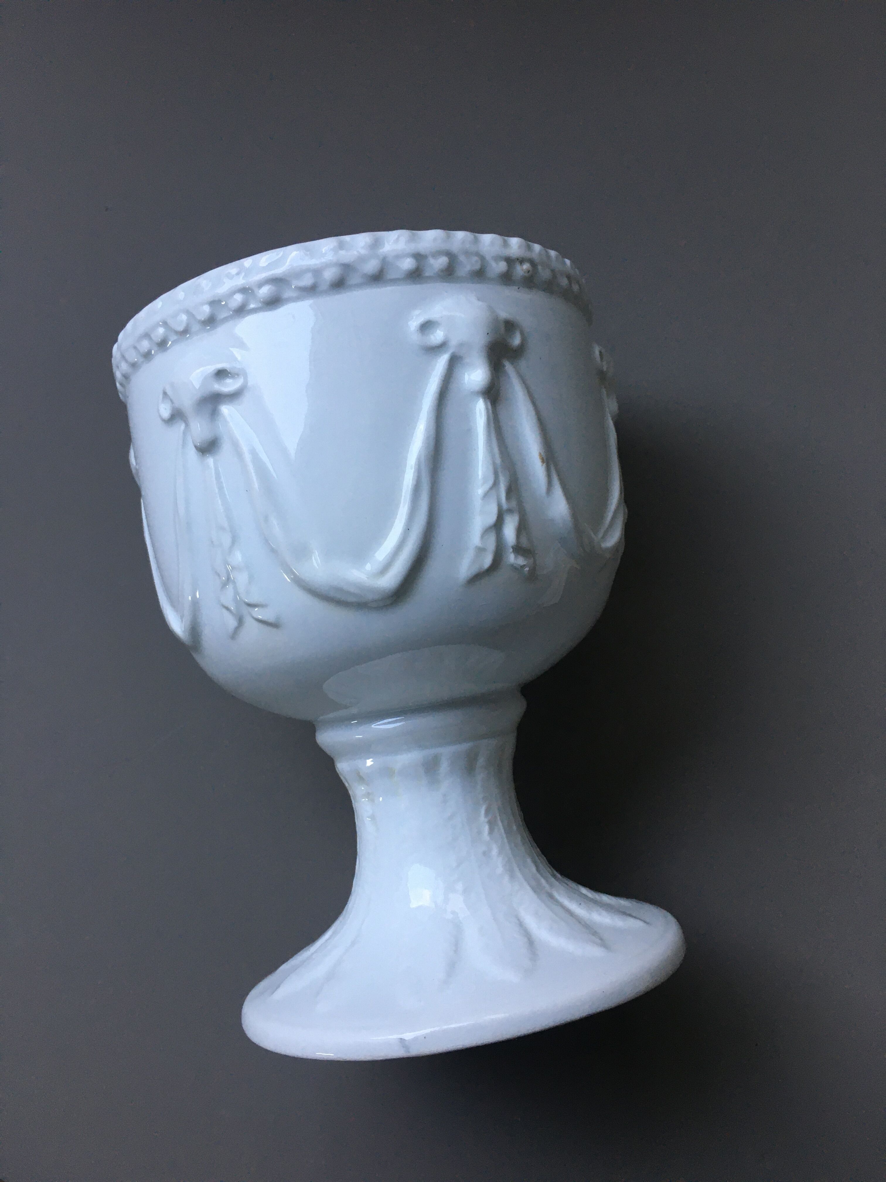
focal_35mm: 29
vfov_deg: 61.7
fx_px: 990
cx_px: 443
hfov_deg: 48.2
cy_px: 591
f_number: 2.2
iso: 64
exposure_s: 1/33
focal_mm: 4.15
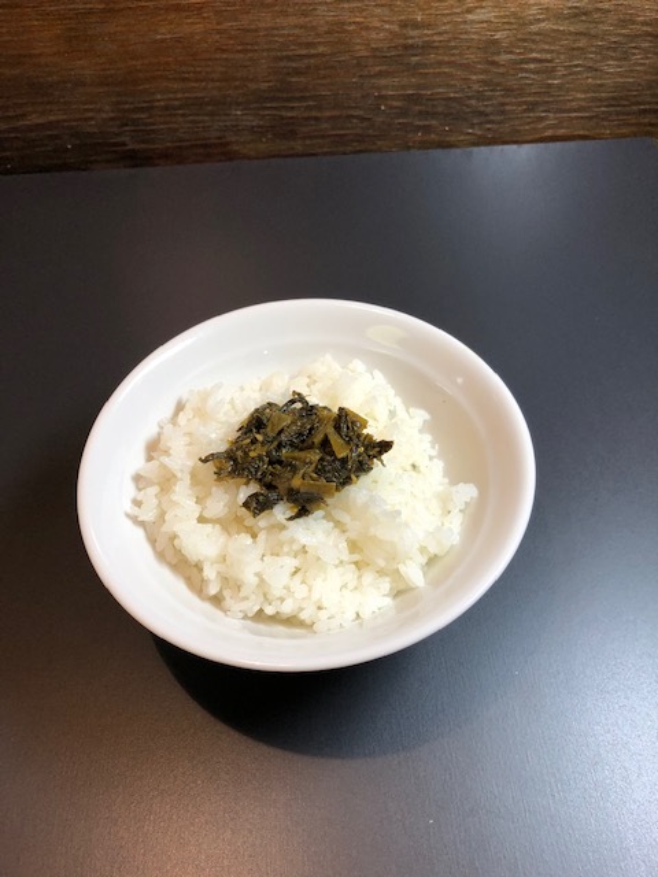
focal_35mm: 28
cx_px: 329
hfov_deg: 49.7
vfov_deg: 63.4
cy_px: 438
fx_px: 710
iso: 25
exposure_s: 1/33
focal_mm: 3.99
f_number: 1.8
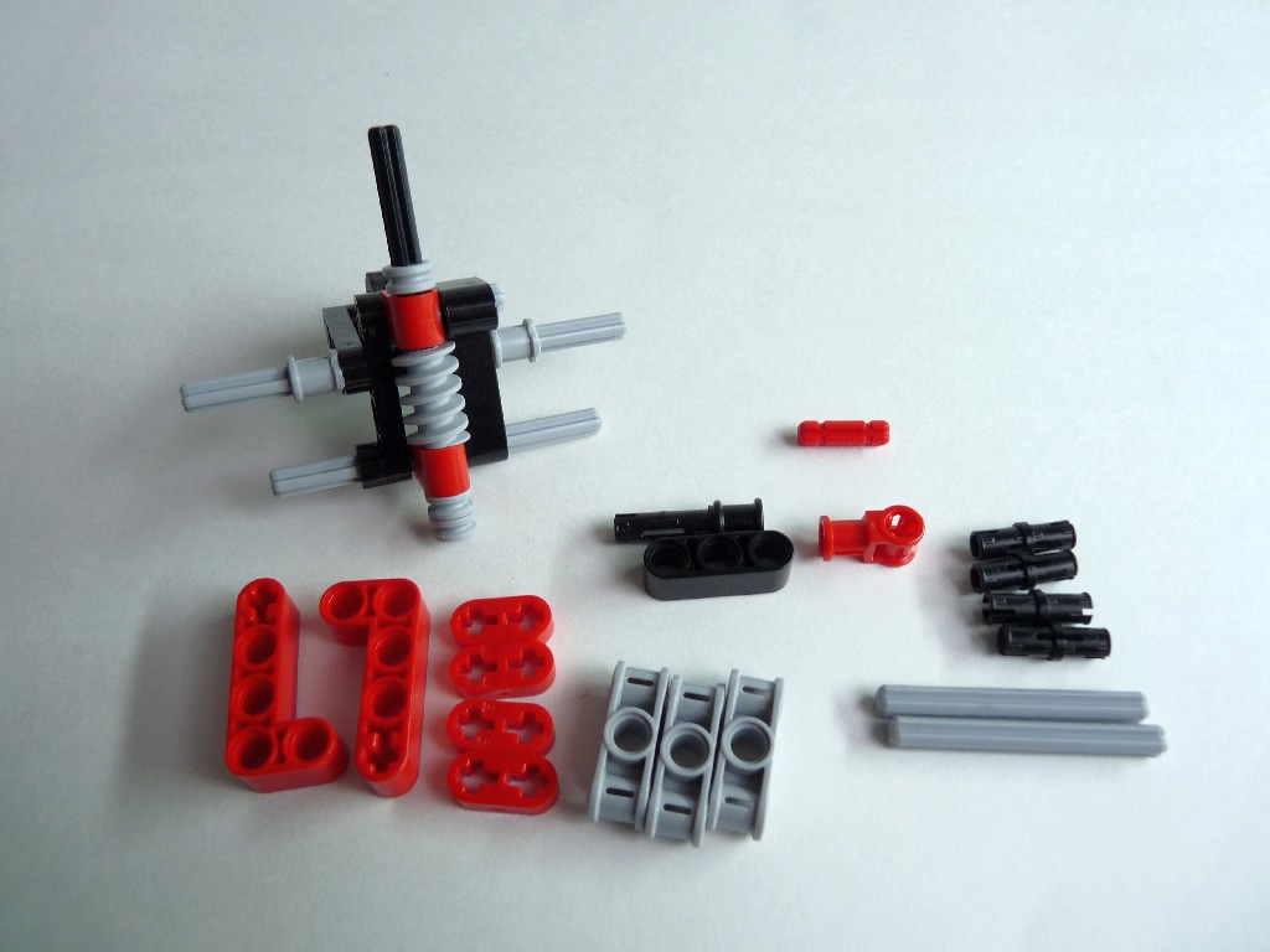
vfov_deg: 51.4
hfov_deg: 65.3
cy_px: 476
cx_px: 635
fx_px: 991
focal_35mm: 27
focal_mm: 4.8
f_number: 2.8
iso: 100
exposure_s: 1/25
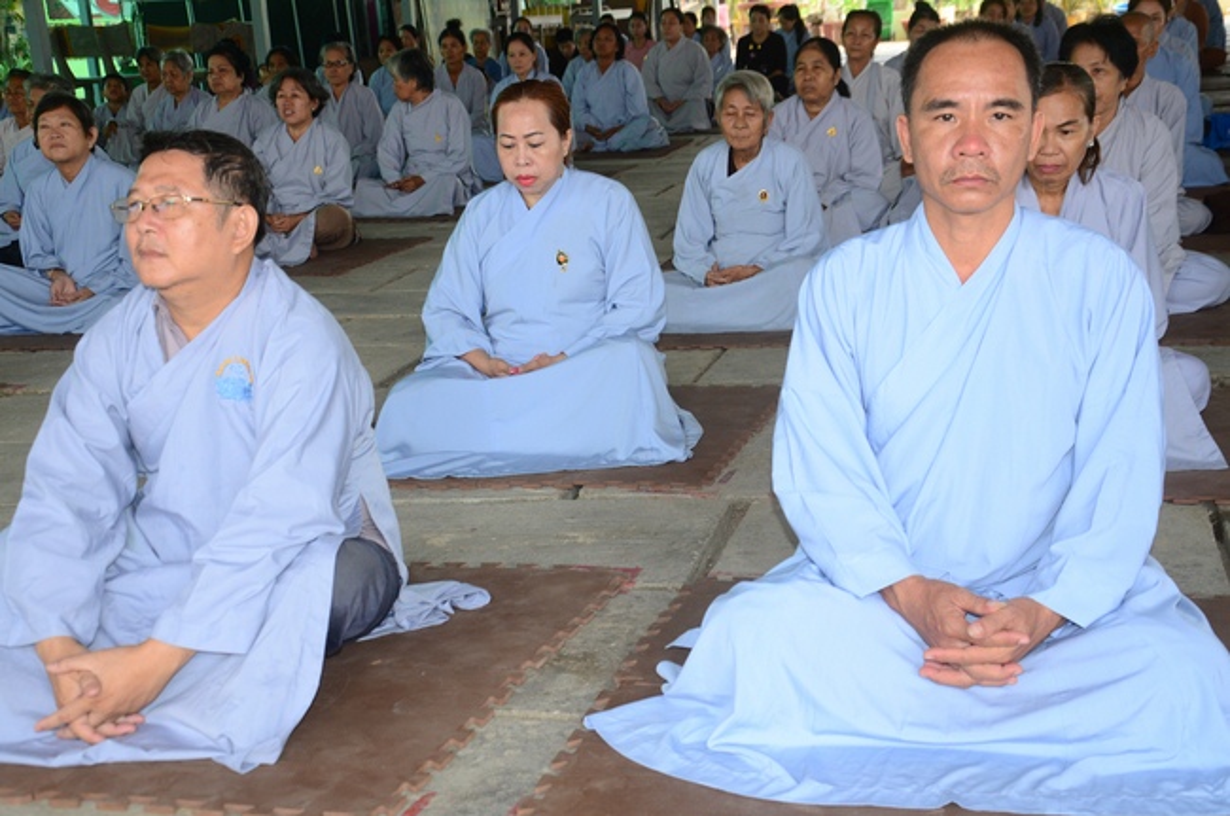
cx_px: 615
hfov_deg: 37.9
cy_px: 408
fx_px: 1791
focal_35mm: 52
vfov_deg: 25.7
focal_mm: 35
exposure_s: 1/60
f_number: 5.6
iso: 400
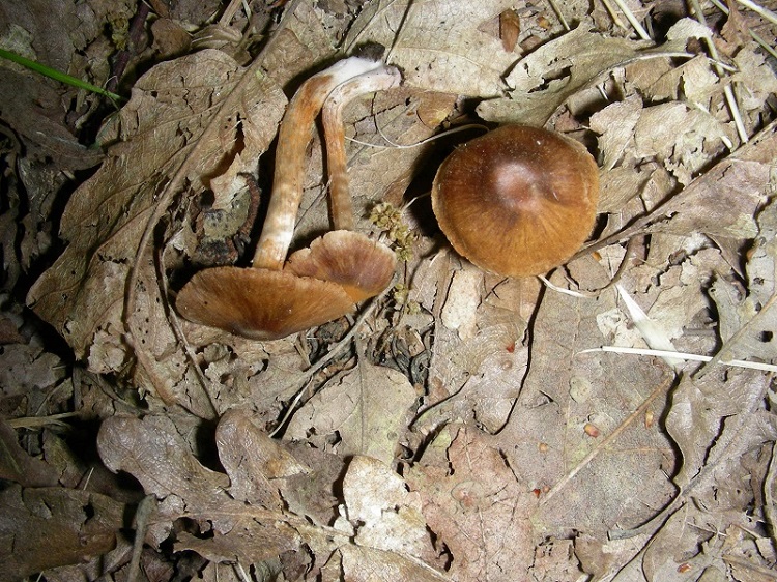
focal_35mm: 38
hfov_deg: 49.0
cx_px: 388
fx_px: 853
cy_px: 291
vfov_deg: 37.7
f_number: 6.8
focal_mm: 6.3
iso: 50
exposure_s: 1/60.1
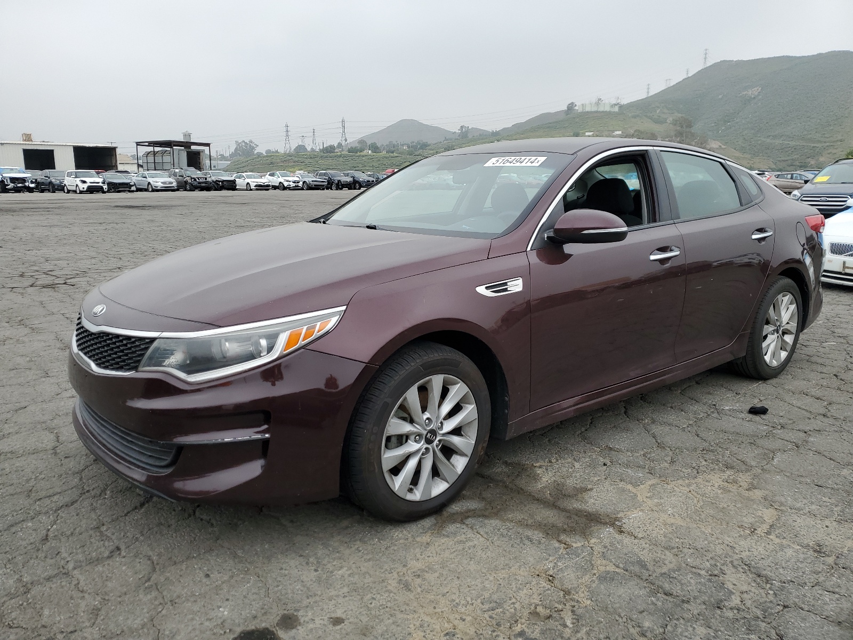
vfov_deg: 53.1
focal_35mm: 26
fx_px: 641
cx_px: 426
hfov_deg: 67.3
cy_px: 320
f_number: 1.5
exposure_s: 1/1111
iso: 50
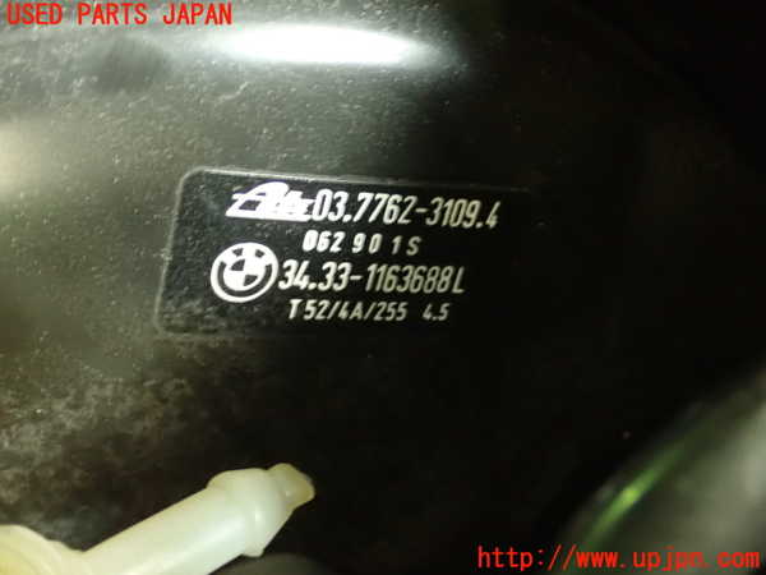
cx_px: 383
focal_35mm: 49
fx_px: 1084
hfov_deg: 38.9
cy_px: 288
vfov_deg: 29.7
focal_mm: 8.99
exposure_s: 1/10
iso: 1600
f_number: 3.2
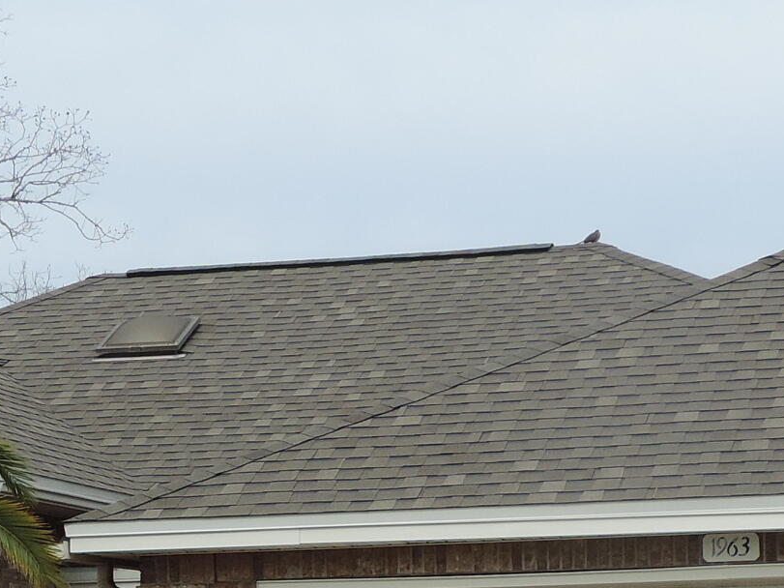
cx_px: 206
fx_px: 3351
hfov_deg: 13.3
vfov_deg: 9.9
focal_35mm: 148
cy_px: 686
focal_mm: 7.1
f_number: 3.3
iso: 80
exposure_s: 1/800
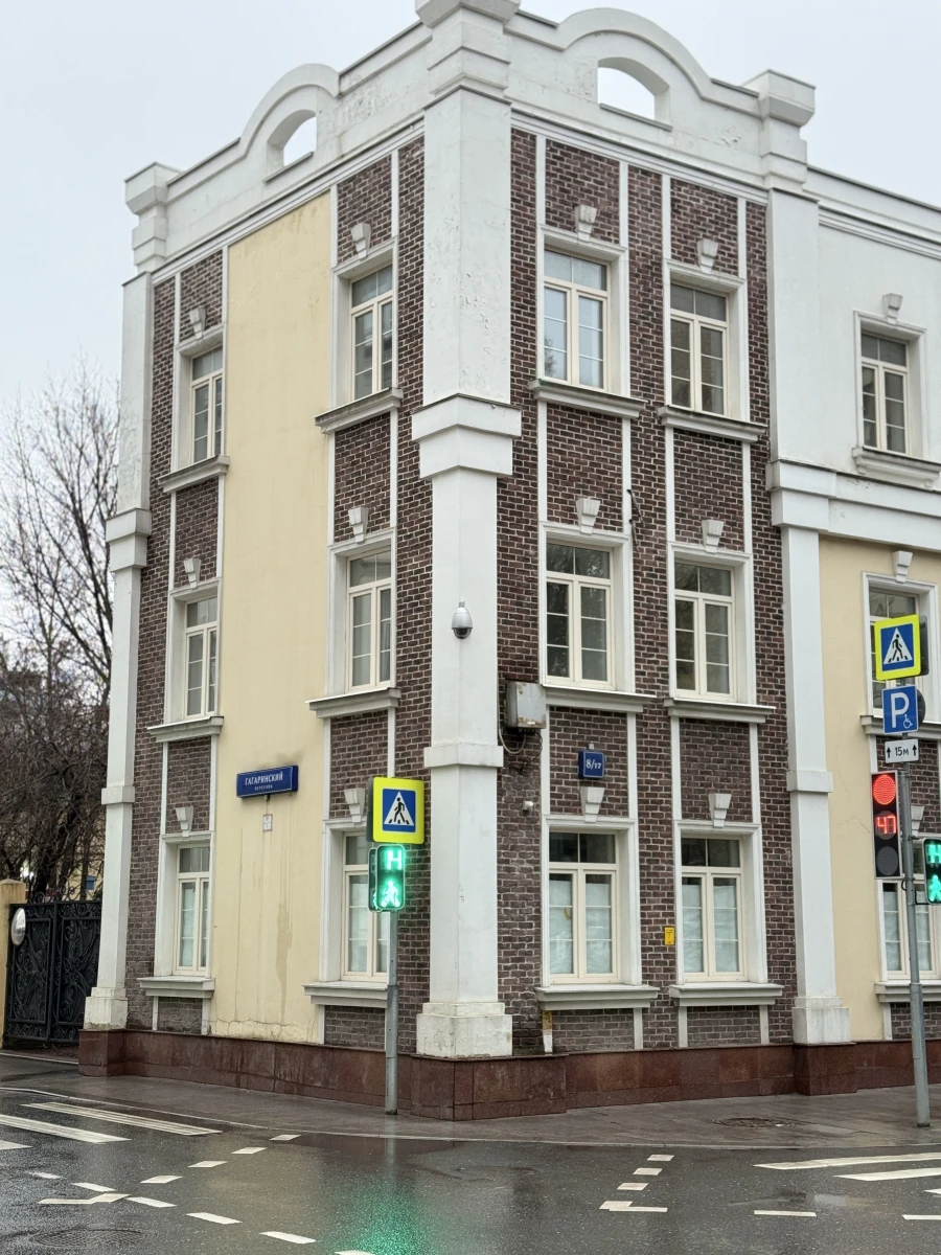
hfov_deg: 30.3
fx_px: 1740
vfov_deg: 39.7
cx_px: 470
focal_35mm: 48
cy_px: 628
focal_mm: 6.76
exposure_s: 1/100
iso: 50
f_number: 1.78
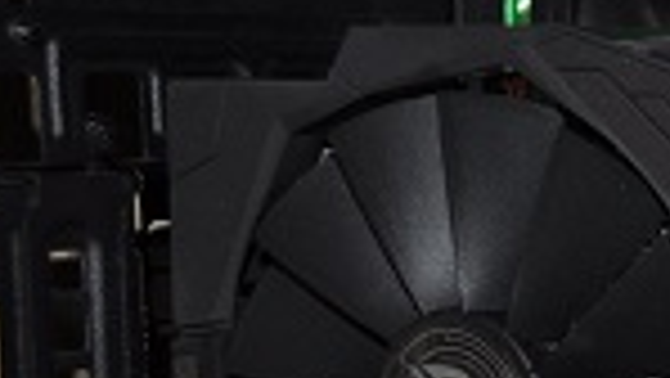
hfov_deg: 14.8
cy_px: 531
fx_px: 2446
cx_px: 908
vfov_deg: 8.7
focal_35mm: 138
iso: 280
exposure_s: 1/60
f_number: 4.5
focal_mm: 29
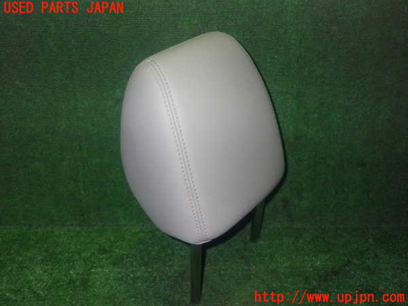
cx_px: 204
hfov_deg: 49.0
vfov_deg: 37.7
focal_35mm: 38
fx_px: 448
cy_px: 153
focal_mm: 6.83
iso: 800
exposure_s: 1/40
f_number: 8
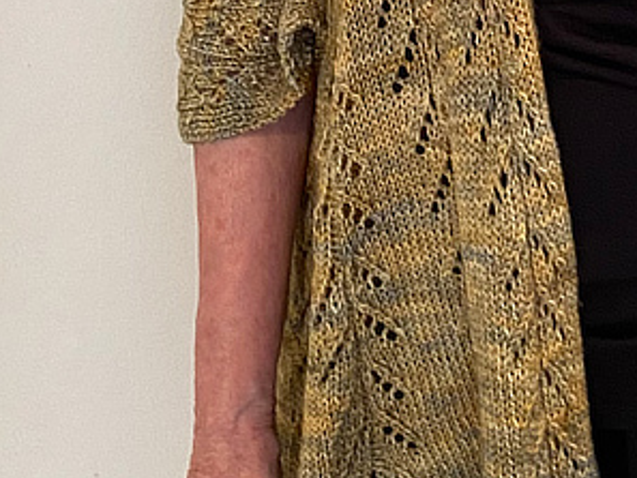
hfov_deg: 17.9
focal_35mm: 105
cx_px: 731
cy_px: -75
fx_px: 1933
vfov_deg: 13.8
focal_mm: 4.2
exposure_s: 1/60
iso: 250
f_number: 1.8
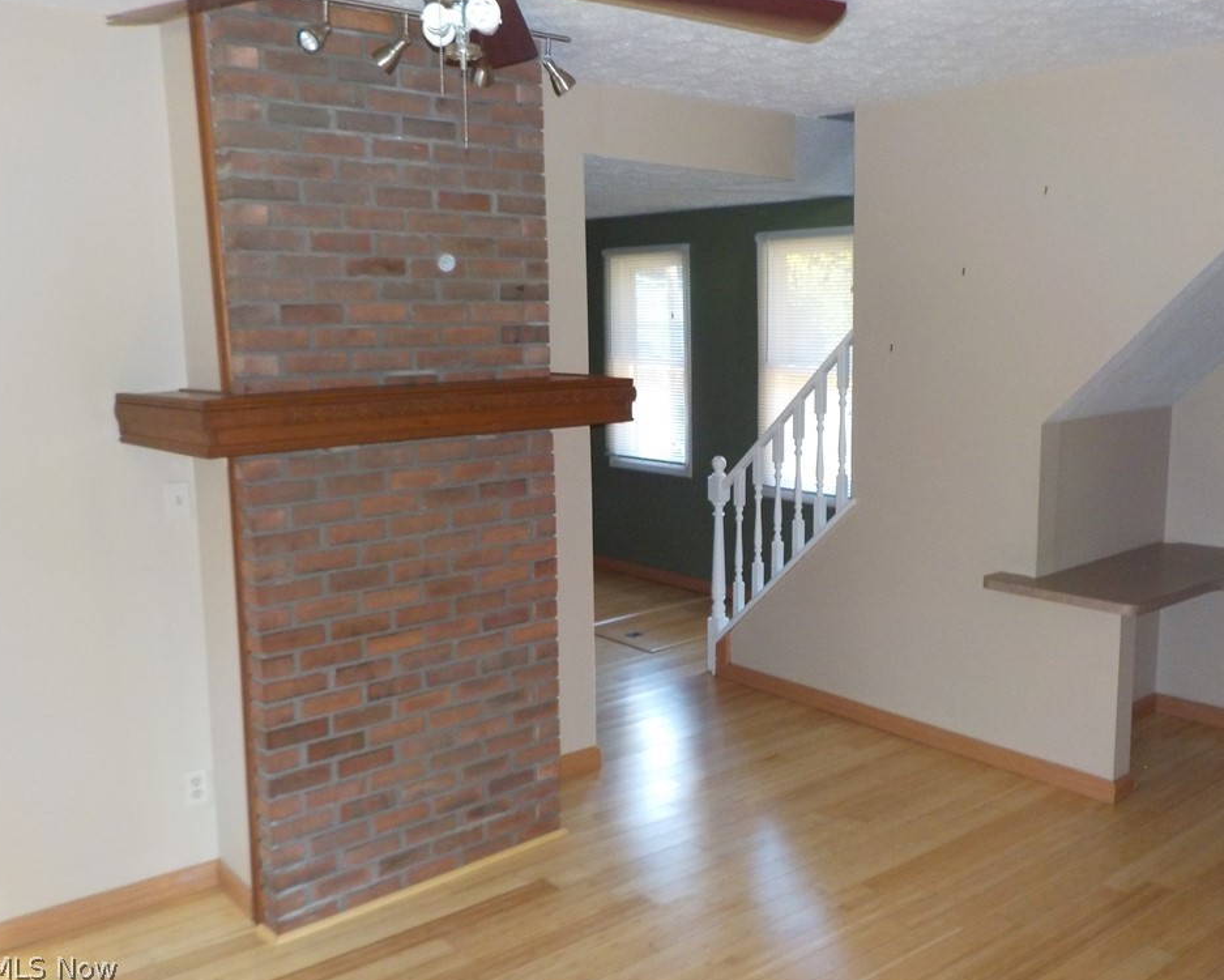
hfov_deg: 55.6
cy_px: 487
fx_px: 1159
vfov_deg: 45.8
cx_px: 649
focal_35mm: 32
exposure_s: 1/30
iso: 280
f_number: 3.3
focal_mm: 4.1
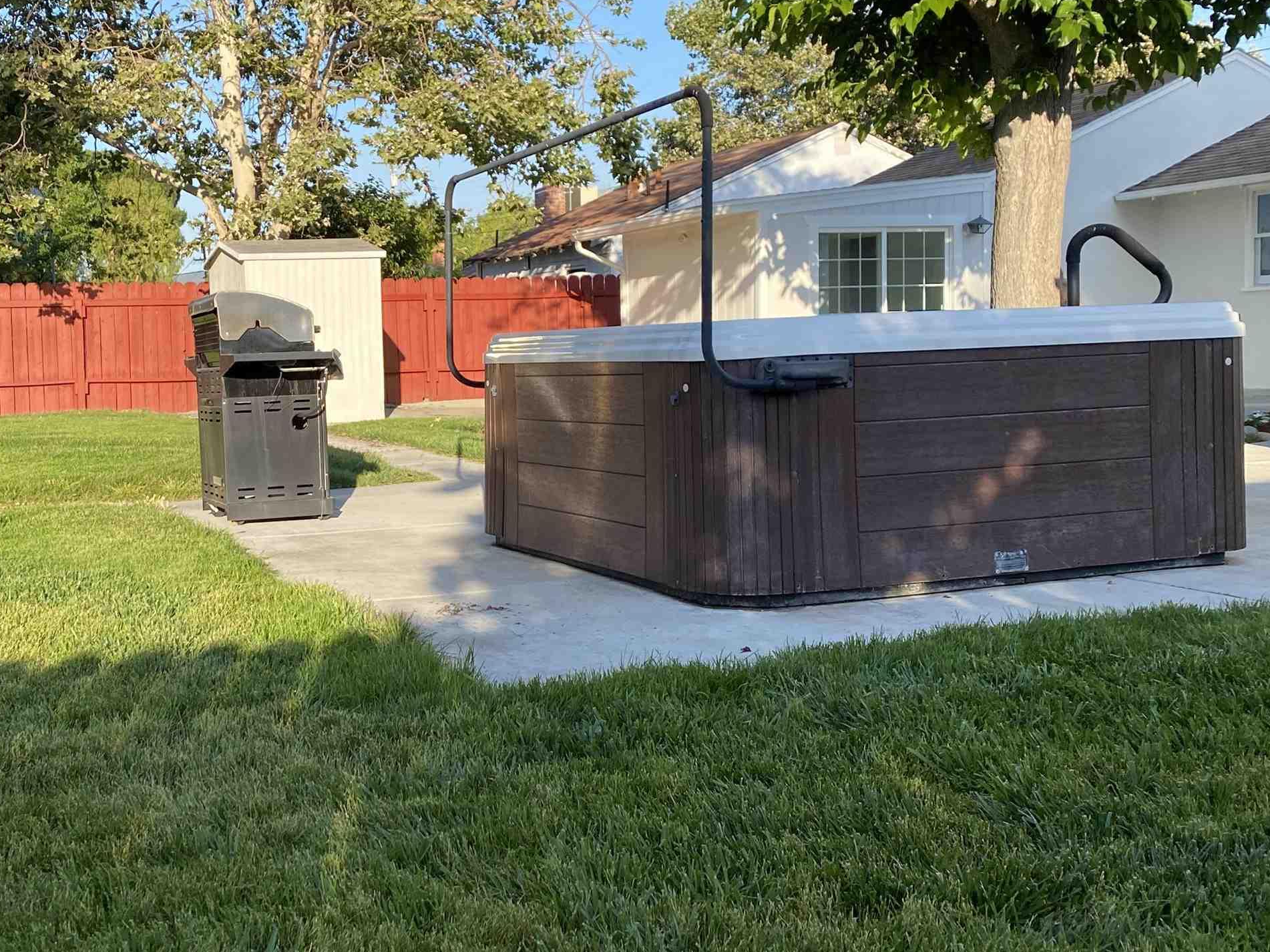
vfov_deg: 34.3
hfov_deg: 43.7
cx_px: 358
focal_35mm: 42
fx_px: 1541
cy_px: 421
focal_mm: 4.25
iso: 32
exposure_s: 1/927
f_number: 1.8
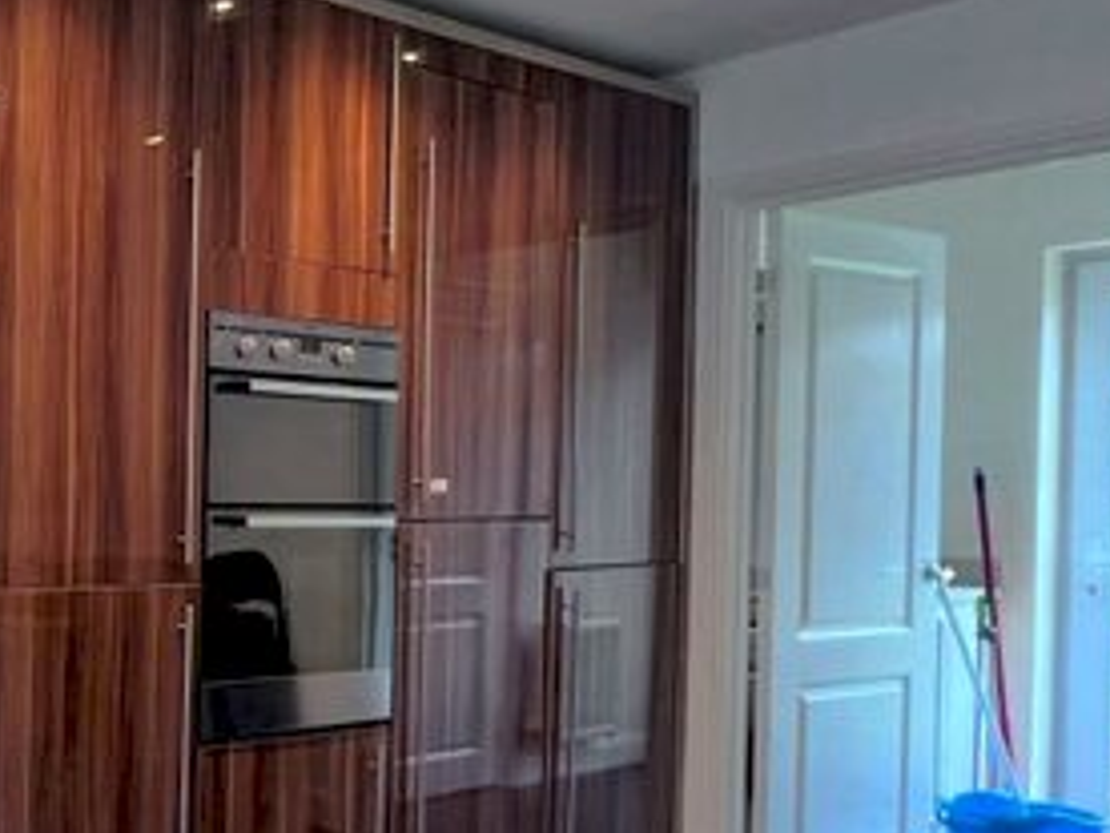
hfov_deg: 38.6
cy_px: 493
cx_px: -257
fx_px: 1058
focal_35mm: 33
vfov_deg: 42.8
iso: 160
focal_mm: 1.57
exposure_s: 1/50
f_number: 1.8
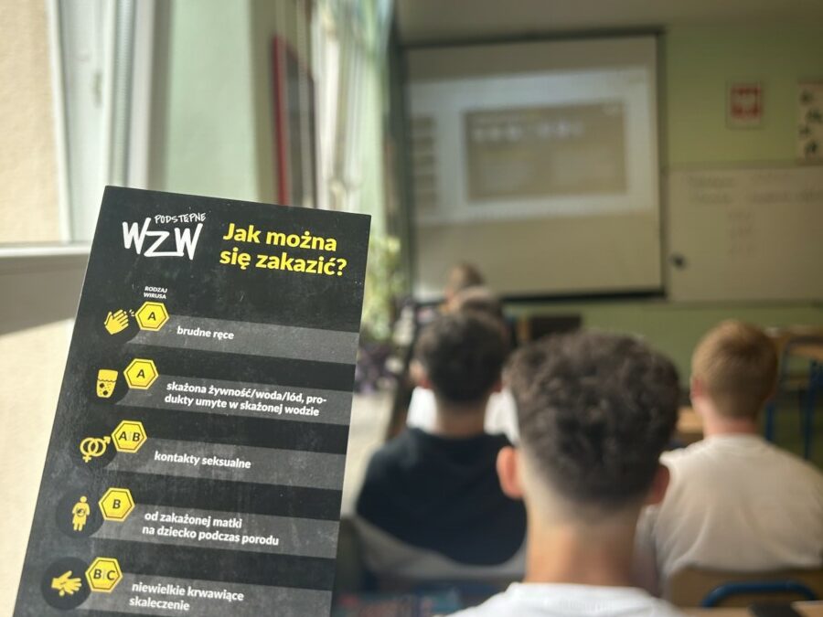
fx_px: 618
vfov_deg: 53.1
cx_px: 412
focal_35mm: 26
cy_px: 308
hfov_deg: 67.3
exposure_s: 1/113
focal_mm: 5.7
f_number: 1.5
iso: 32
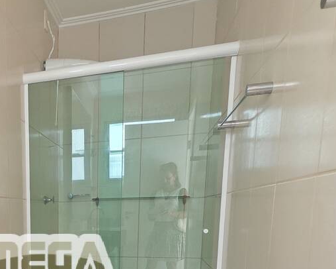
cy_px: 280
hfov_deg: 44.4
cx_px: 17
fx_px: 358
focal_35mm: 36
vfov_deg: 36.2
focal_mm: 2.2
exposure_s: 1/60
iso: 400
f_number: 1.9
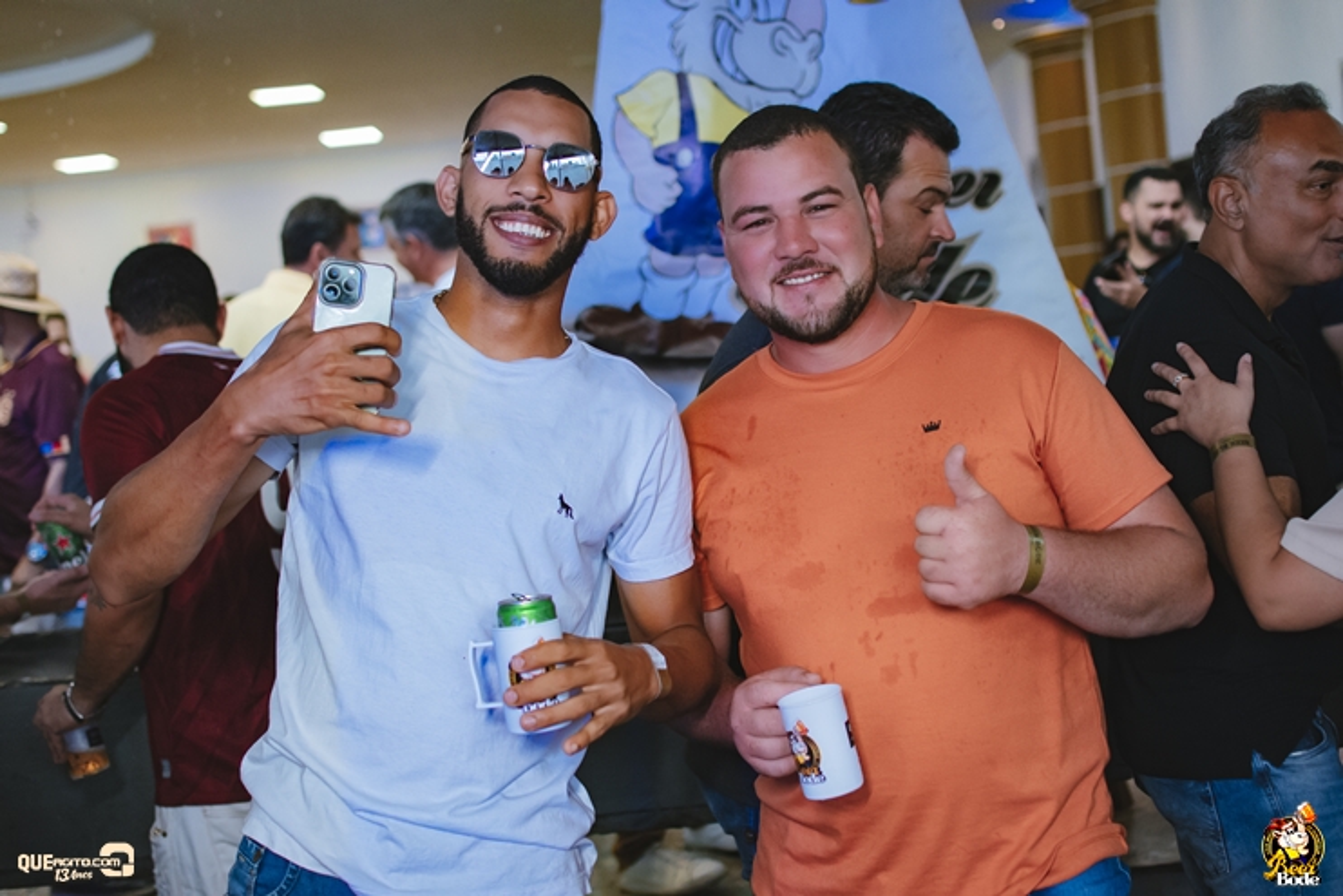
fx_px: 1959
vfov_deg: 25.8
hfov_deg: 37.8
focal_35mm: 52
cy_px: 448
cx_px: 672
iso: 1600
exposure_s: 1/500
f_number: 2.5
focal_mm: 35
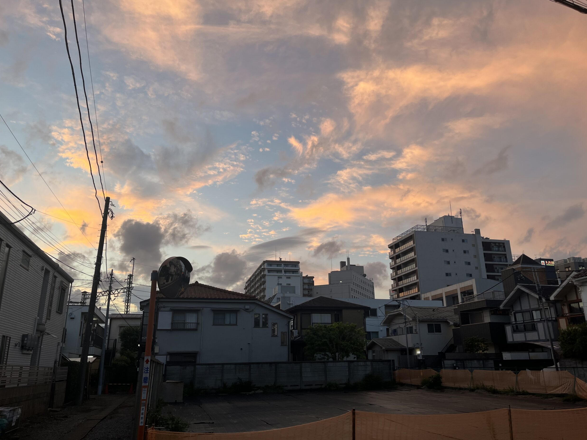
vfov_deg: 51.4
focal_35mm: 27
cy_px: 213
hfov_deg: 65.3
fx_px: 458
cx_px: 300
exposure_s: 1/155
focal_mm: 5.1
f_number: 1.6
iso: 40
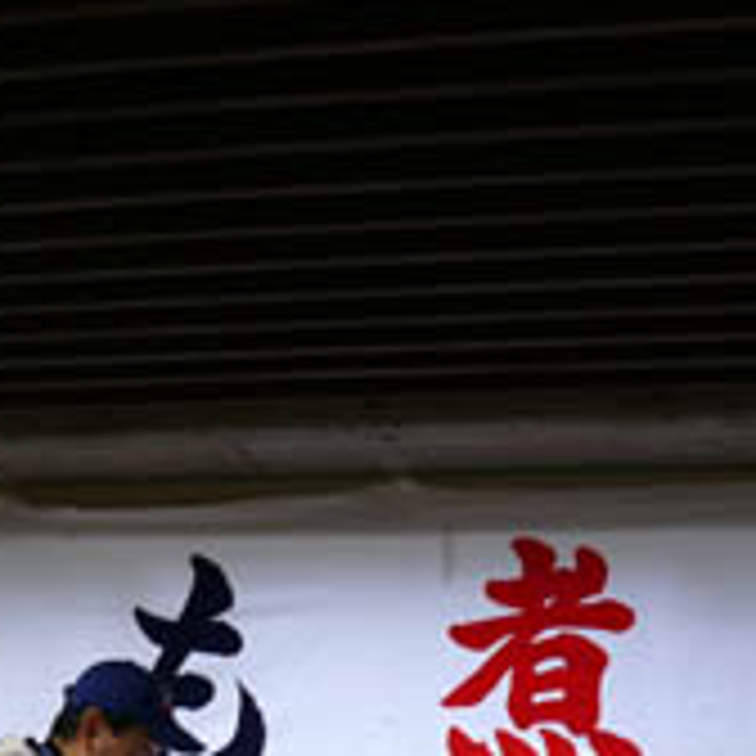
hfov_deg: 20.8
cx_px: 477
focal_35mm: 83
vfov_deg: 20.8
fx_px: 2051
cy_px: 526
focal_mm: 7.4
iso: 100
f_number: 2.8
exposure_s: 1/40
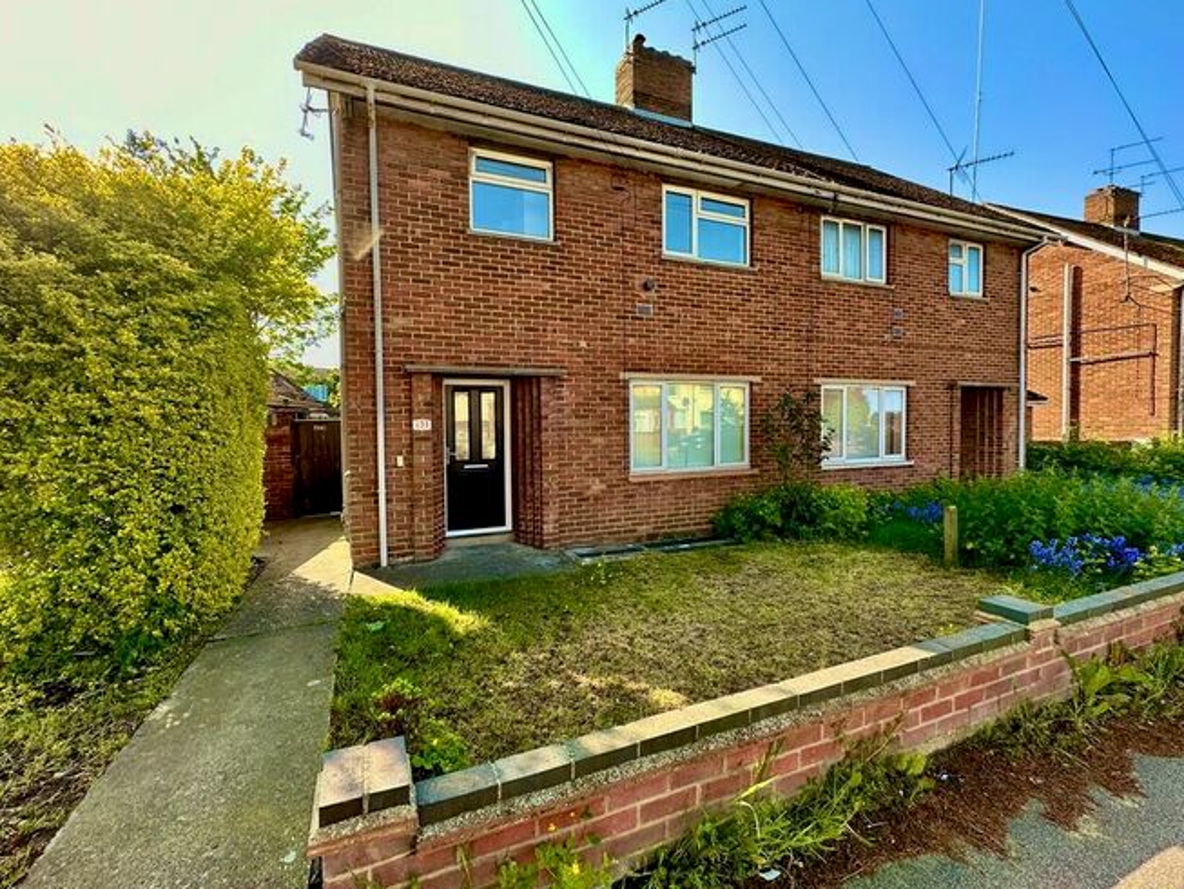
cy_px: 433
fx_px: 513
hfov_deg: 98.1
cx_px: 571
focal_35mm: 15
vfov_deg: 81.7
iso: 40
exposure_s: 1/321
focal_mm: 2.22
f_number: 2.2
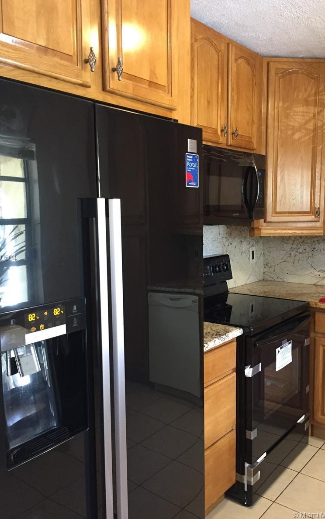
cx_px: 175
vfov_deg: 61.2
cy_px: 259
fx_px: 439
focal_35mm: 31
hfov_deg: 40.6
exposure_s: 1/20
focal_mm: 4.15
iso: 250
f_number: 2.2
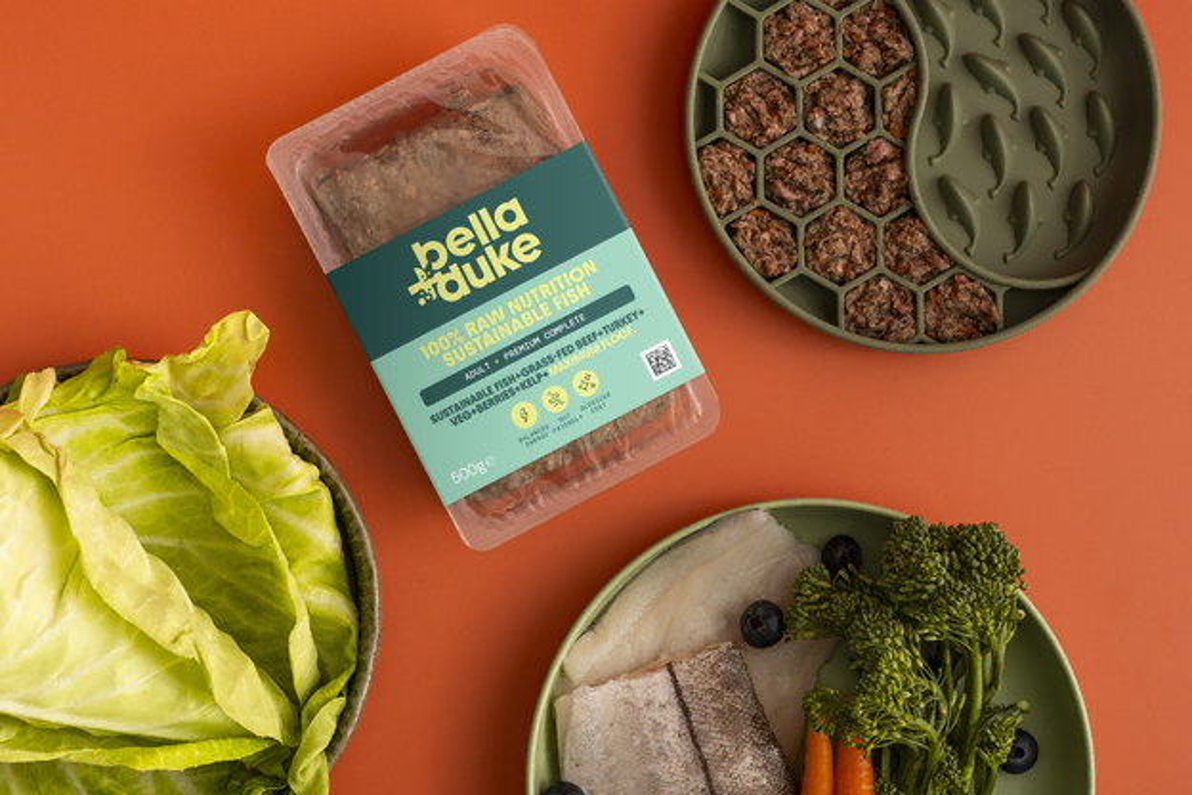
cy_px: 398
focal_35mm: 84
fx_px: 2781
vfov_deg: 16.3
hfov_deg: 24.2
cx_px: 596
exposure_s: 1/125
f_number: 6.4
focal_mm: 56
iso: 320
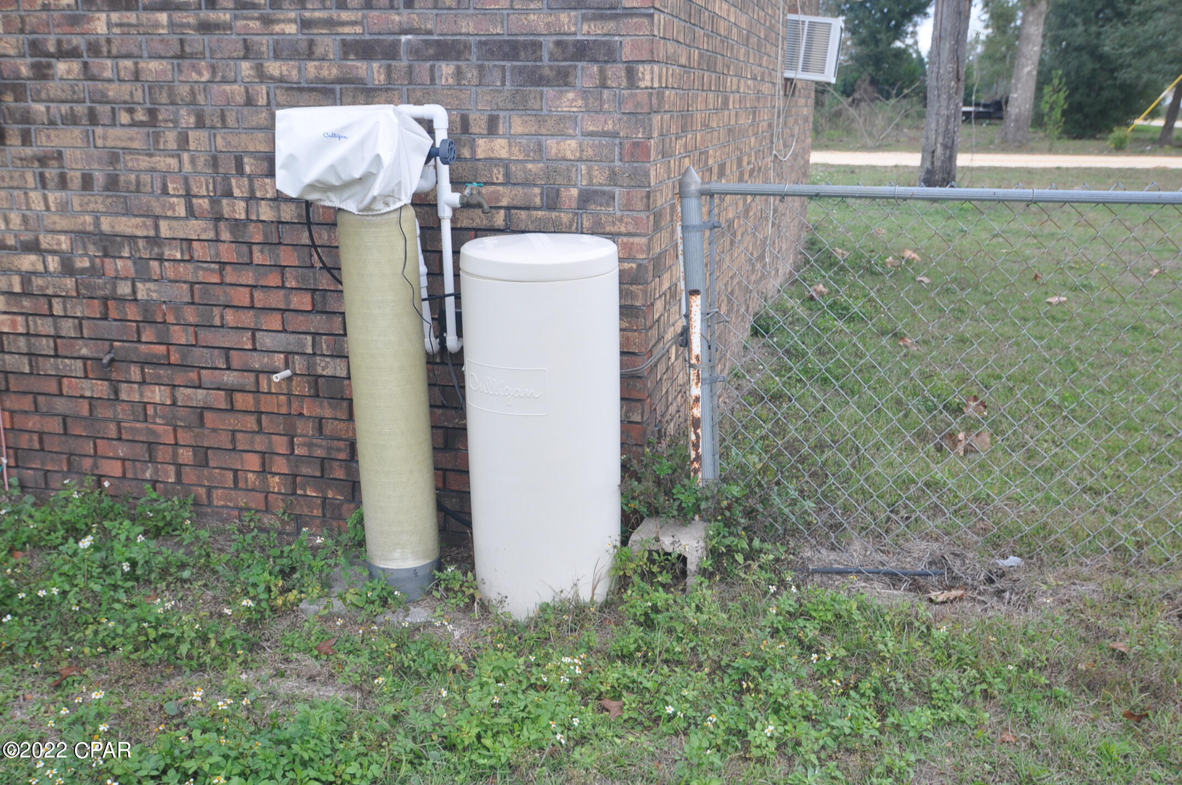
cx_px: 591
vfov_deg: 36.8
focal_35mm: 36
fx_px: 1181
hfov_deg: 53.2
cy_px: 392
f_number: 4.5
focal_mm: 24
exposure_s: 1/80
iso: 250
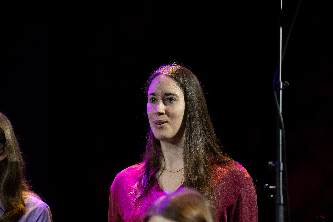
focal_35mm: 200
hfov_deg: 10.3
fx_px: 1850
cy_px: 111
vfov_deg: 6.9
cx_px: 166
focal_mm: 200
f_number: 3.5
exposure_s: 1/125
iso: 1000
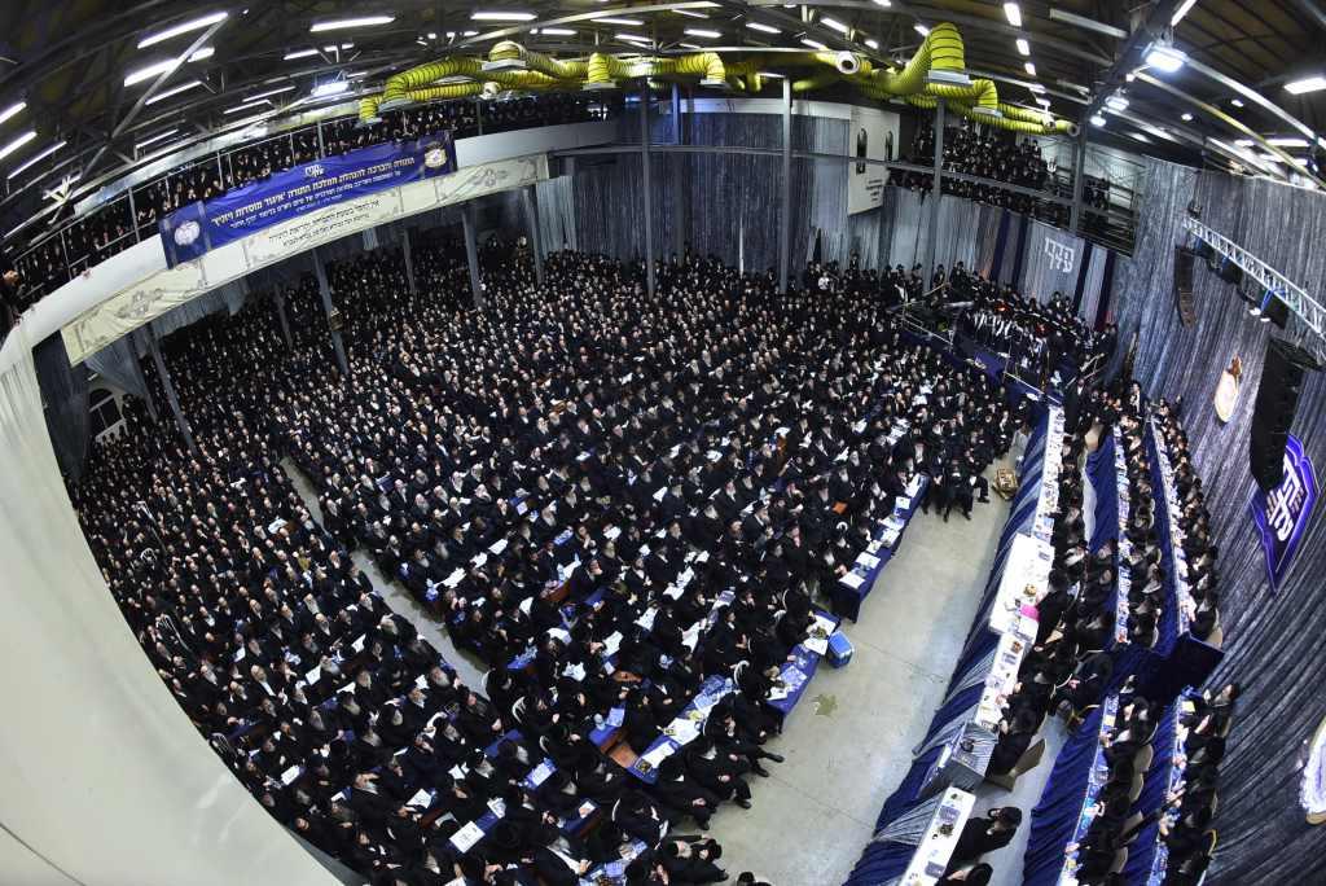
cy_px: 443
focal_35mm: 16
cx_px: 663
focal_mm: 16
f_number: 5.6
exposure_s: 1/200
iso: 1250
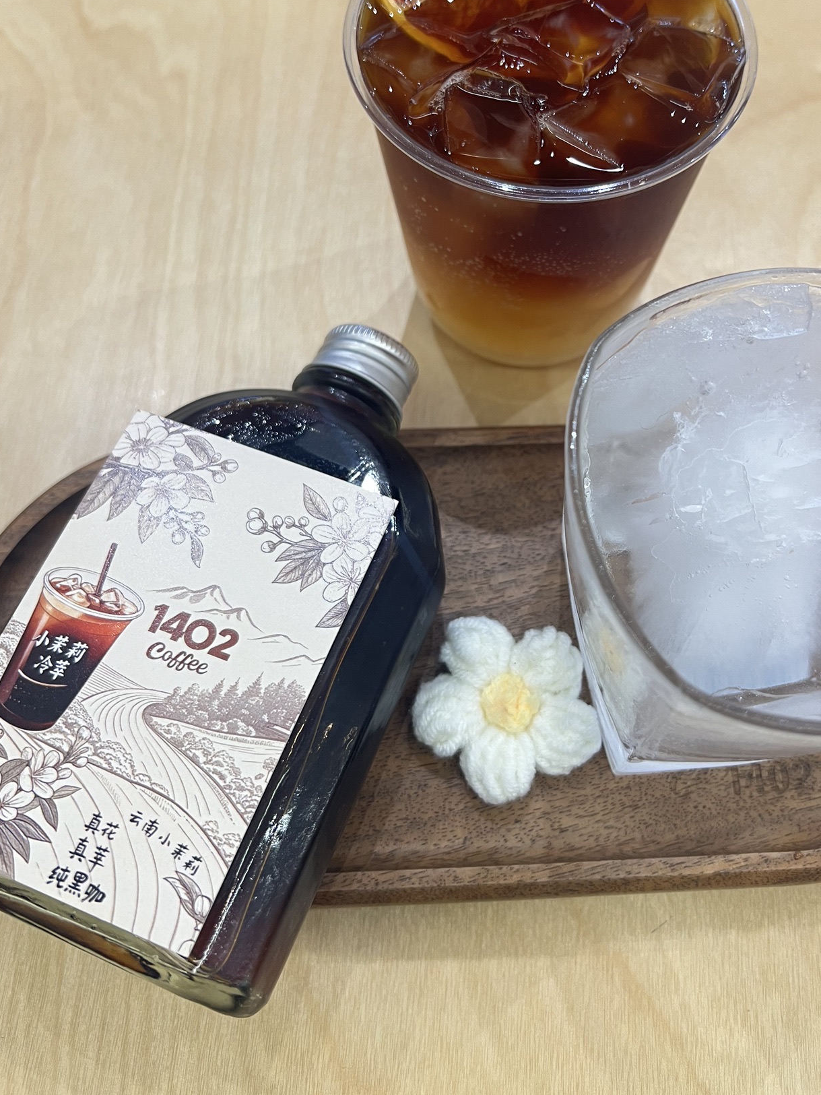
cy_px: 438
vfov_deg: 56.4
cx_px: 480
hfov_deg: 44.0
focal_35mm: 32
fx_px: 1012
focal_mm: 5.7
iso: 80
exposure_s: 1/50
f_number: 1.5
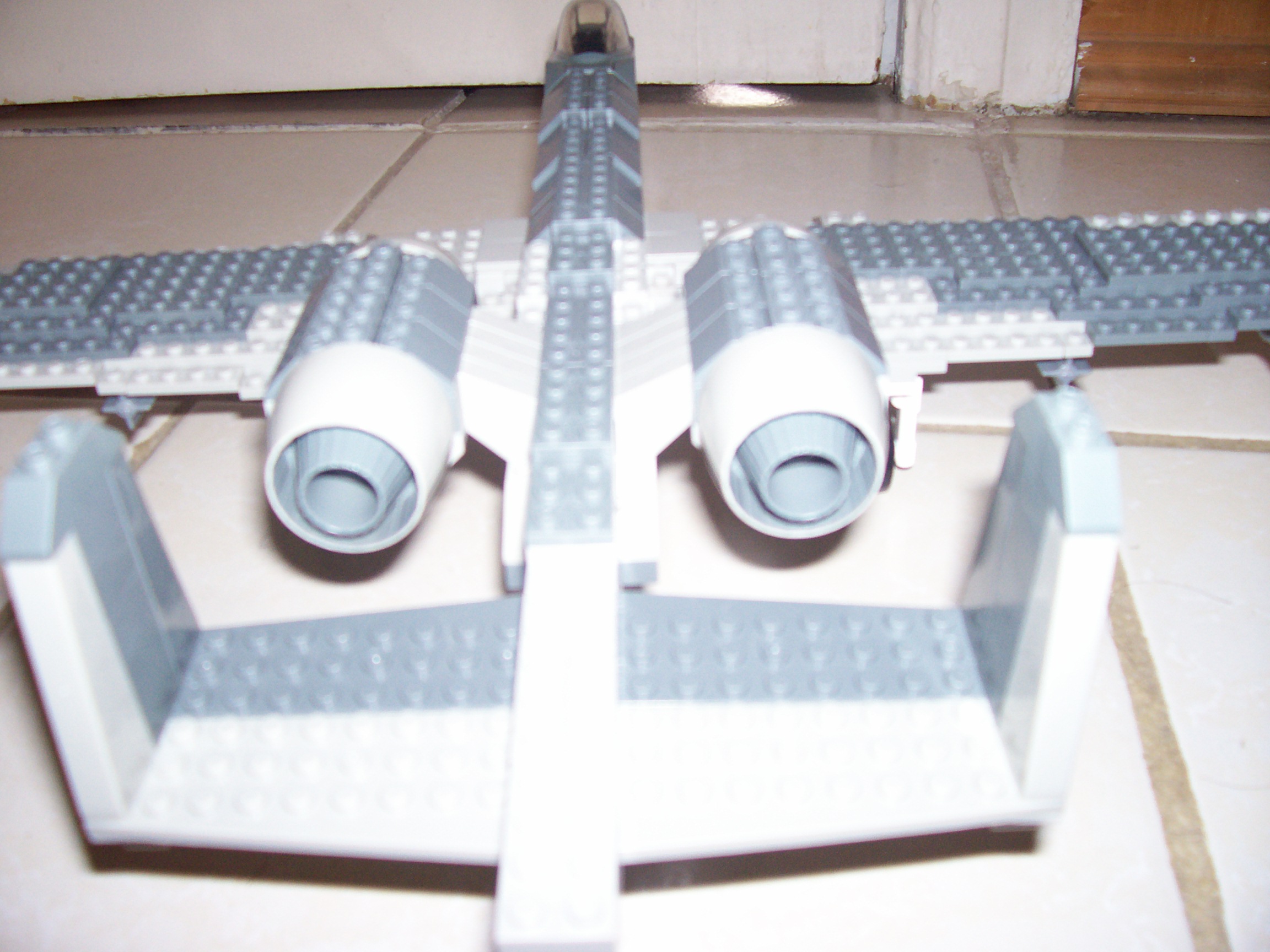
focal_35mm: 34
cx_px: 635
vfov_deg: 41.8
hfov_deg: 54.0
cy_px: 476
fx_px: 1247
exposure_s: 1/112
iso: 140
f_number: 2.7
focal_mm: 5.6
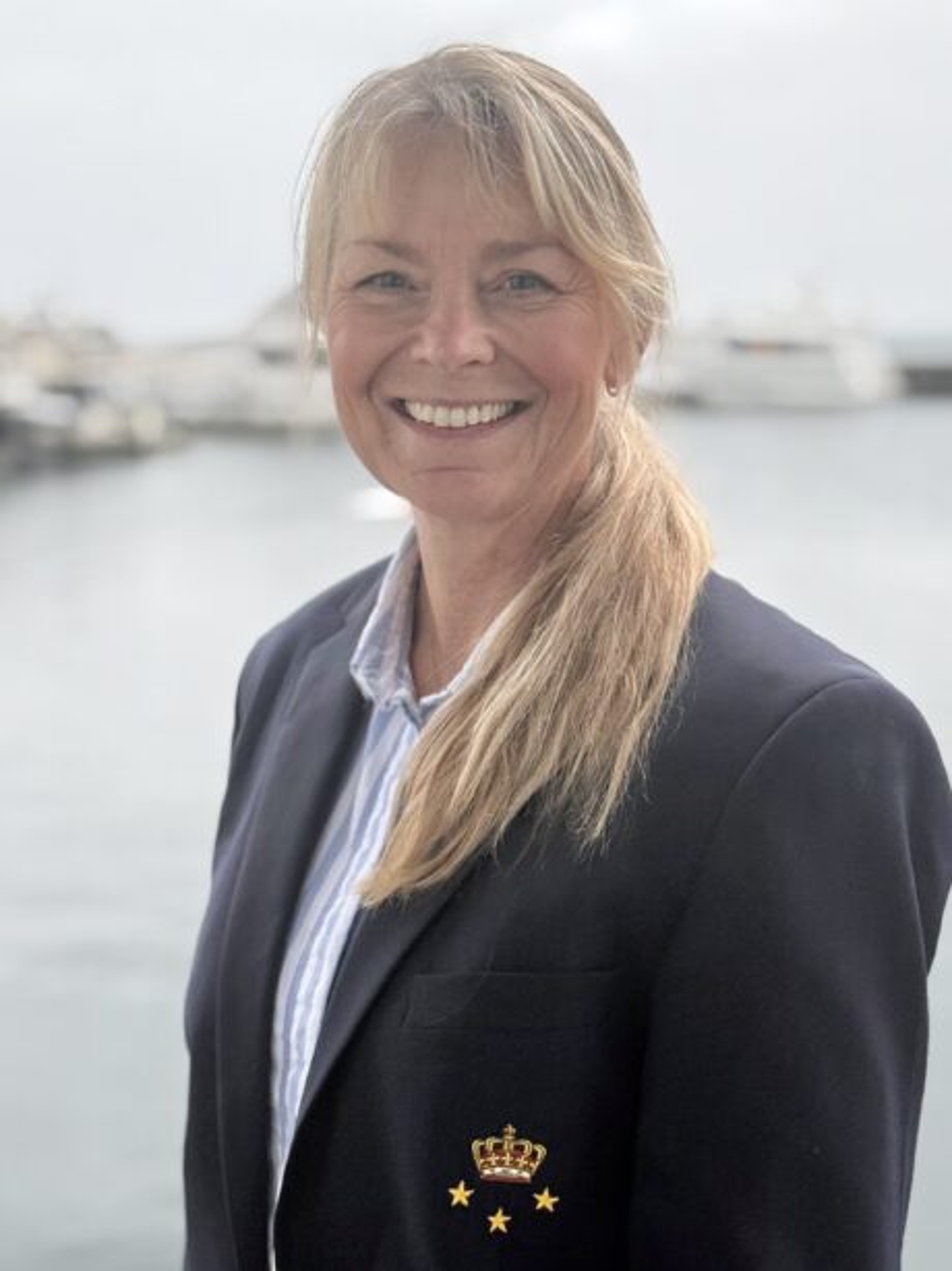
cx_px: 476
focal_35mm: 48
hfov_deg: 30.2
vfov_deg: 39.7
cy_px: 636
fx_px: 1761
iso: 160
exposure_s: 1/60
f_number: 1.78
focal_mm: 6.76
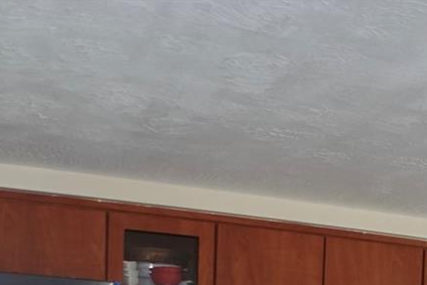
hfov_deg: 21.8
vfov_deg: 13.6
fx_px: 1055
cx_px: 456
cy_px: 526
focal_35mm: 89
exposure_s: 1/30
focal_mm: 9.44
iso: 400
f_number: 1.8
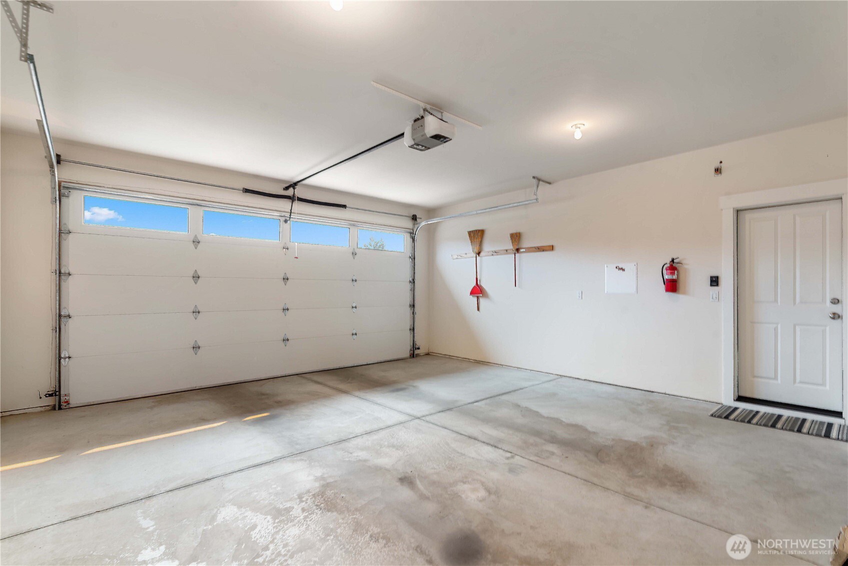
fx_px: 401
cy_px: 283
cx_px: 424
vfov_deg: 70.5
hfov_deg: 93.3
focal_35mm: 17
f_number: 8
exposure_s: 1/5
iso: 100
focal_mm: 17
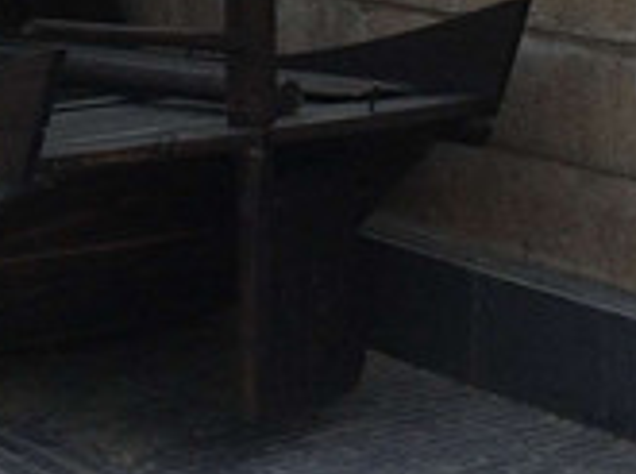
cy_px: -447
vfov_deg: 10.4
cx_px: 339
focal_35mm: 132
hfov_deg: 15.0
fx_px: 2420
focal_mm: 4.15
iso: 32
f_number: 2.2
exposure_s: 1/977
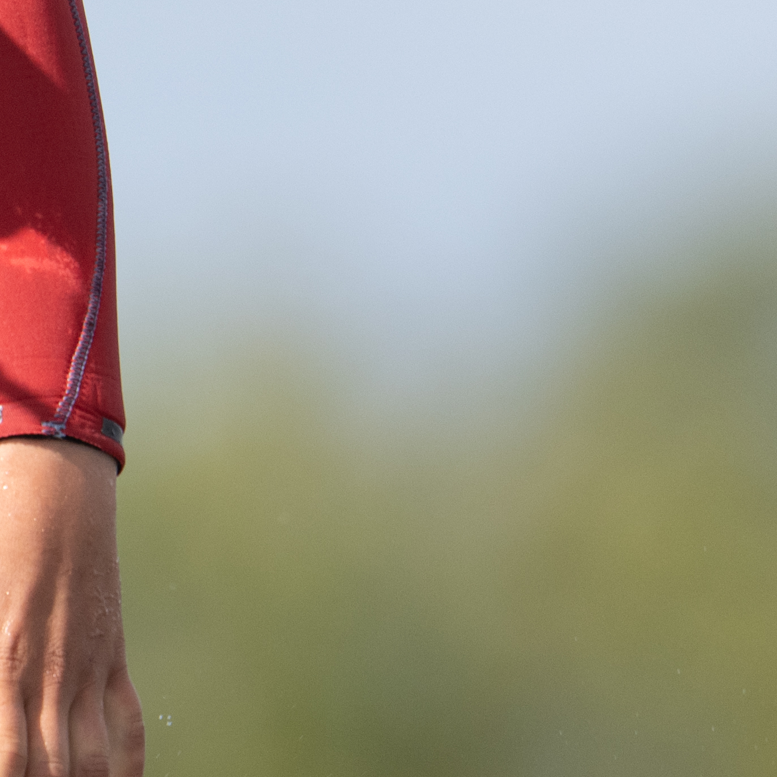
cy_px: -357
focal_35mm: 2044
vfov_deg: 0.9
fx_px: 51907
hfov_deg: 0.9
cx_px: -417
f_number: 4.5
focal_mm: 400
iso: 320
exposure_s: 1/3200
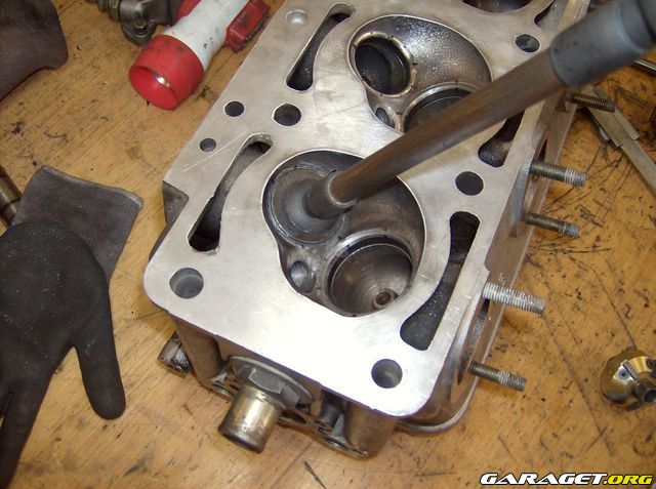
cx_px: 328
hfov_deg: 51.5
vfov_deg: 39.5
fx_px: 681
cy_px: 244
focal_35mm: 36
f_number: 2.8
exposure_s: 1/60
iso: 200
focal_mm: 6
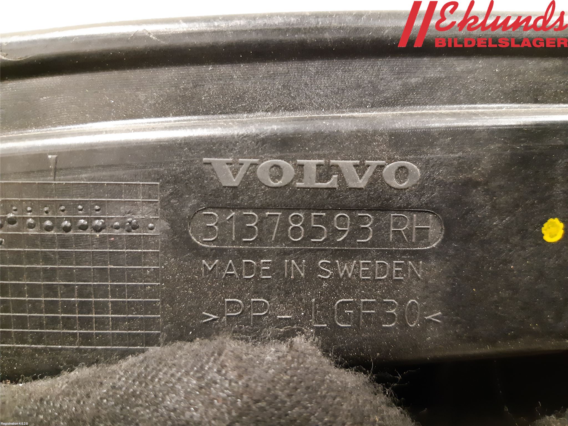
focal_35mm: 26
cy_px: 213
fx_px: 427
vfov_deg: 53.1
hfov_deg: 67.3
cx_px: 284
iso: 640
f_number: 1.7
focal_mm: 3.93
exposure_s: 1/25
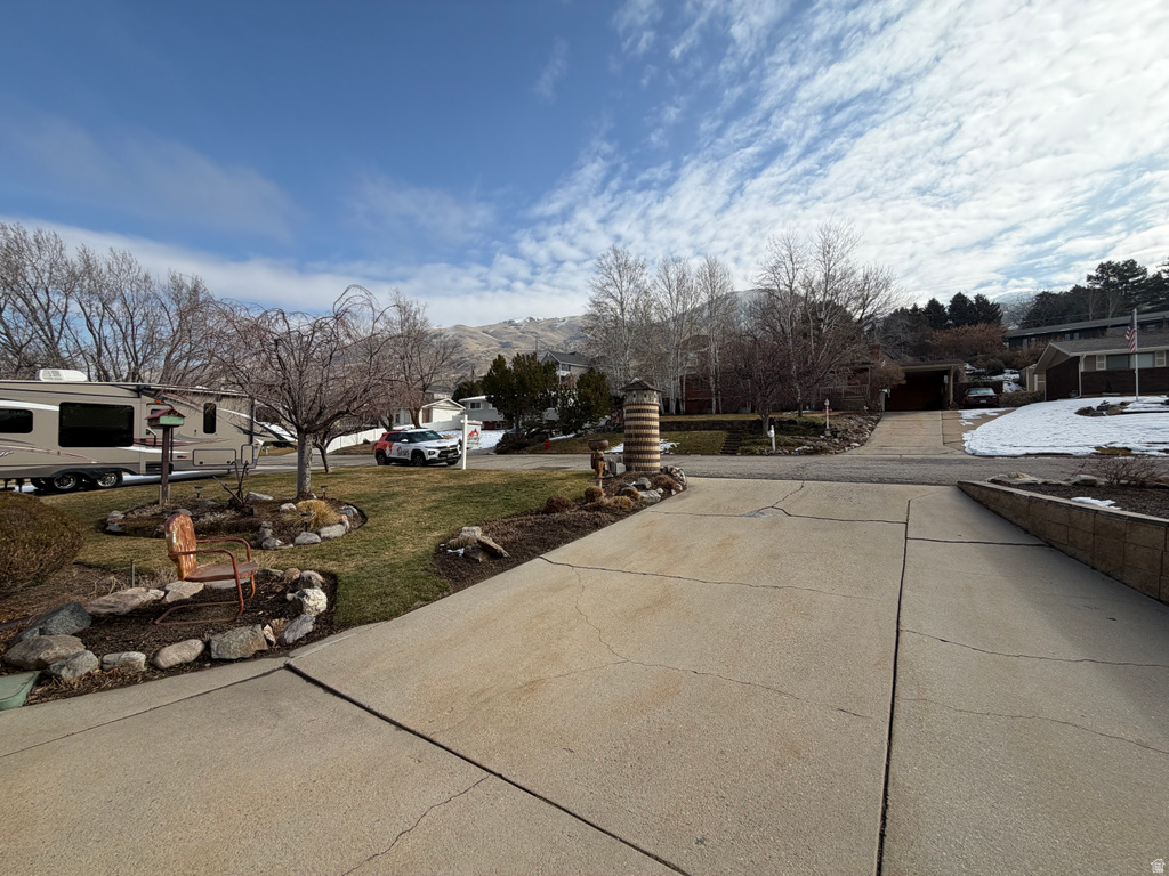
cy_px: 438
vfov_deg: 85.7
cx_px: 584
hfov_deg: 102.1
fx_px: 473
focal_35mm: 14
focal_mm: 2.22
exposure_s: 1/942
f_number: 2.2
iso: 25
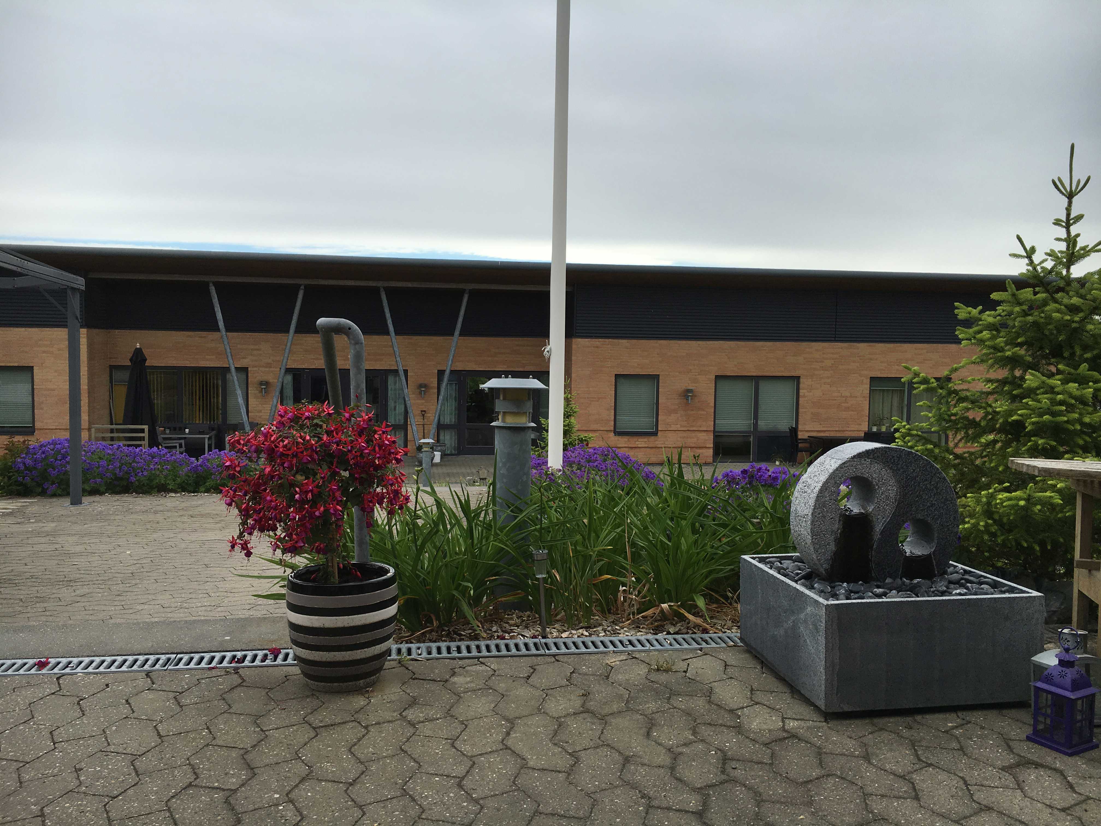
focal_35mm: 29
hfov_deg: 61.7
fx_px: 922
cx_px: 550
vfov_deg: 48.2
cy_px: 413
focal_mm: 4.15
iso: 25
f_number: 2.2
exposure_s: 1/641
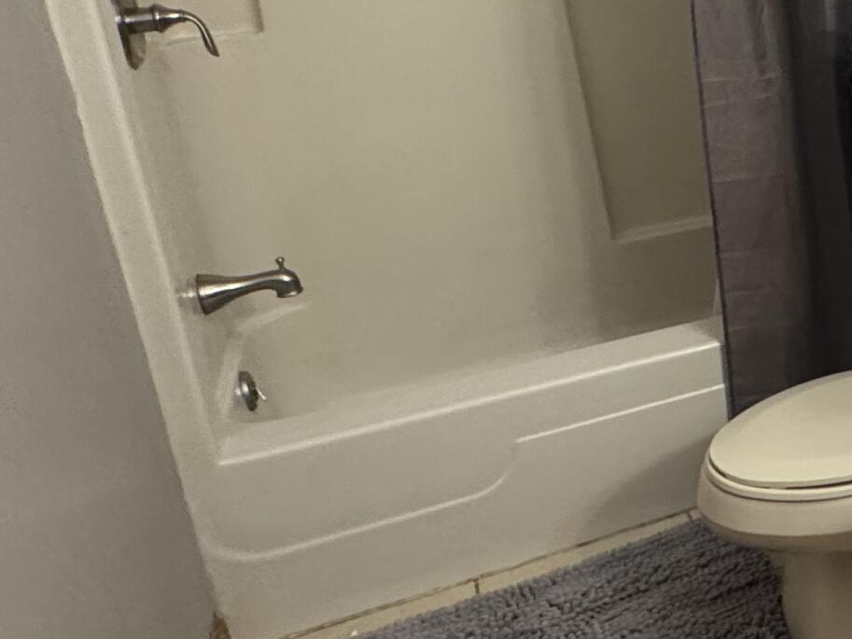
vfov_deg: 30.9
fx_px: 1132
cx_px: 1056
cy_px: 151
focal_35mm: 46
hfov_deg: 32.8
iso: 400
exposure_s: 1/60
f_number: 2.2
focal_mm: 2.22
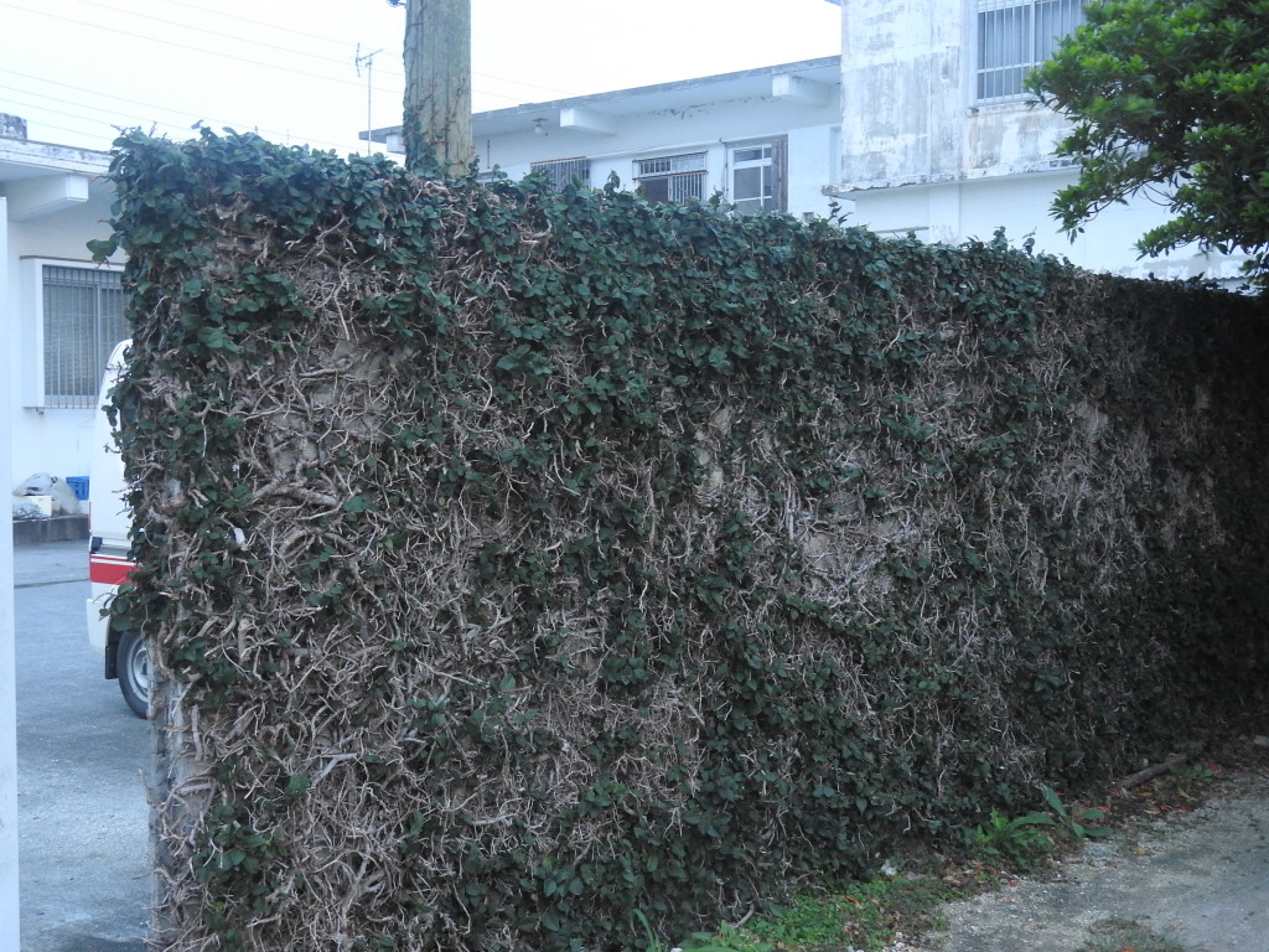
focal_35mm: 45
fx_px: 1650
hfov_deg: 42.1
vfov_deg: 32.2
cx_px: 634
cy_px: 476
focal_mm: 8.1
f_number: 4
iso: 400
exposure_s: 1/10
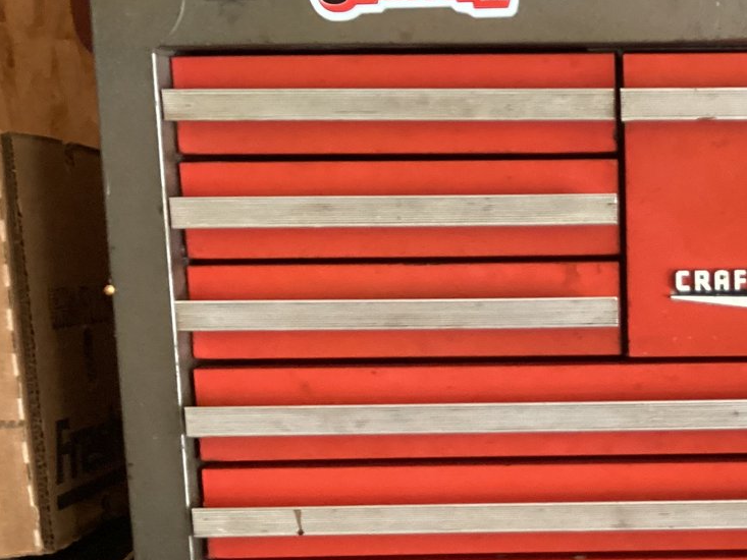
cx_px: 736
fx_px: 1381
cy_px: 397
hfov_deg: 28.5
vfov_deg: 22.8
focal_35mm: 64
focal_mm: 3.3
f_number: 2.4
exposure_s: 1/50
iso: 400
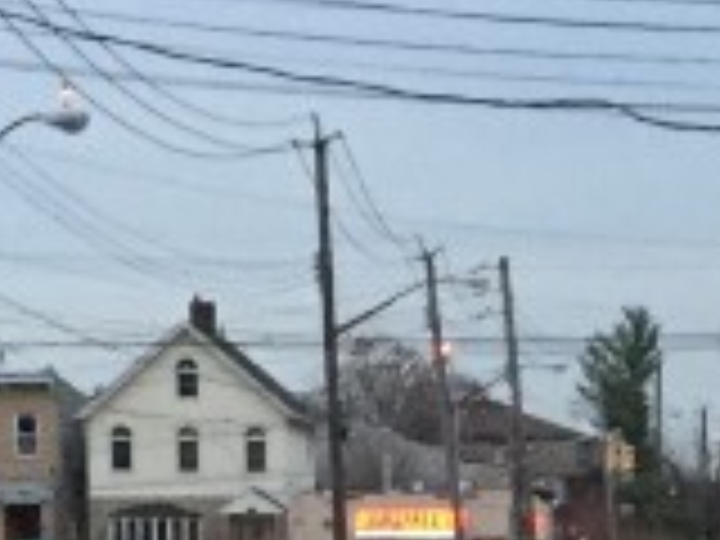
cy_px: 1350
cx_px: 572
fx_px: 3869
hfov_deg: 10.6
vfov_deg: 7.4
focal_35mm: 186
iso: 160
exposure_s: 1/30
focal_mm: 4.15
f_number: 2.2
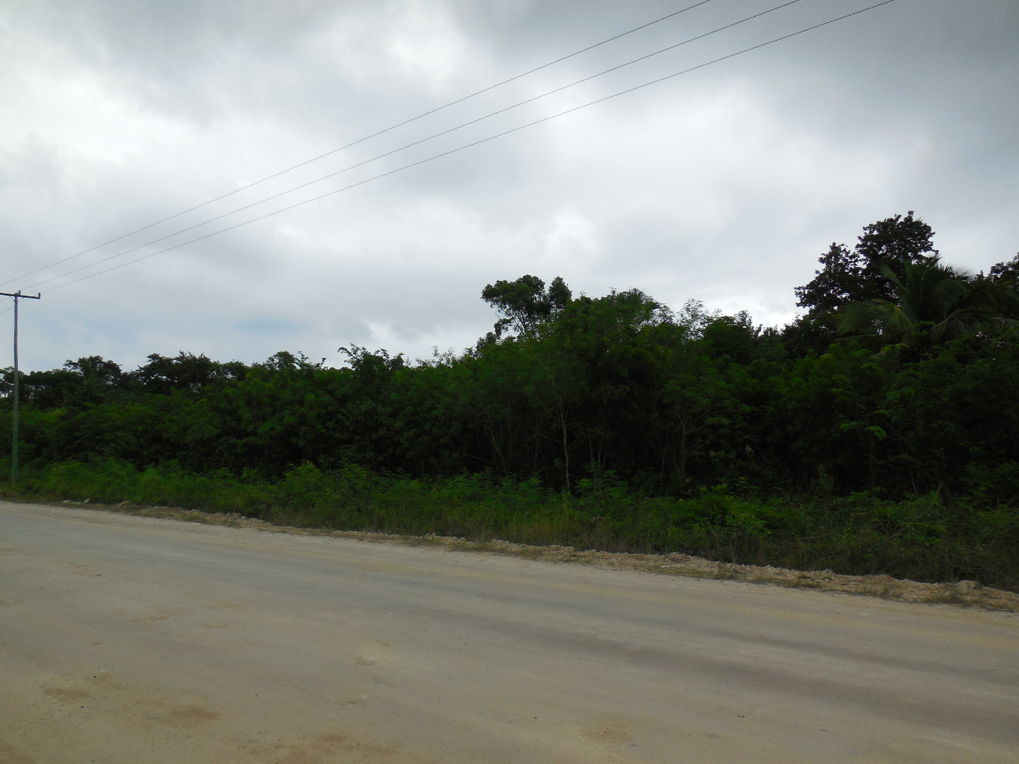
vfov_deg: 54.9
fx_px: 736
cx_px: 510
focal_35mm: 25
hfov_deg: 69.4
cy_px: 382
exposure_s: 1/1600
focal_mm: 4.5
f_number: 3.1
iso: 125
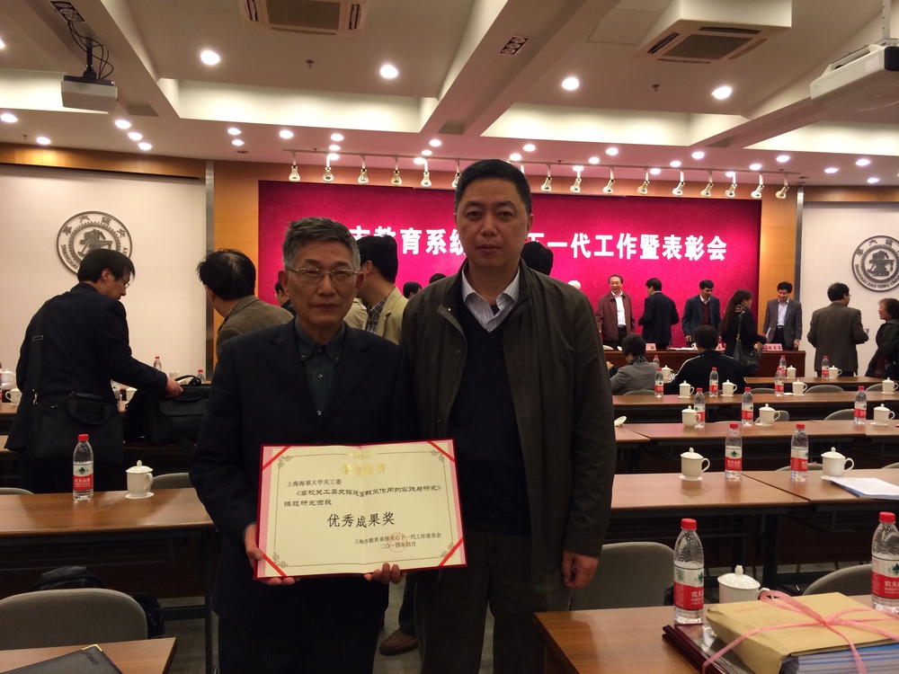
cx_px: 450
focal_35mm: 30
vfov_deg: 46.8
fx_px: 779
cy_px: 337
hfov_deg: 60.0
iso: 160
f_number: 2.2
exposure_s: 1/33
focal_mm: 4.12
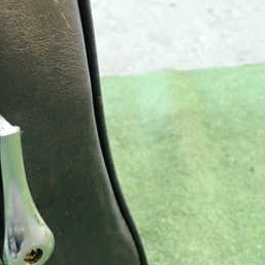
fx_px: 537
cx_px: 11
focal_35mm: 62
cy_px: 195
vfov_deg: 27.4
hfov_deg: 26.5
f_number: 2.3
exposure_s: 1/25
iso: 800
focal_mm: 5.4
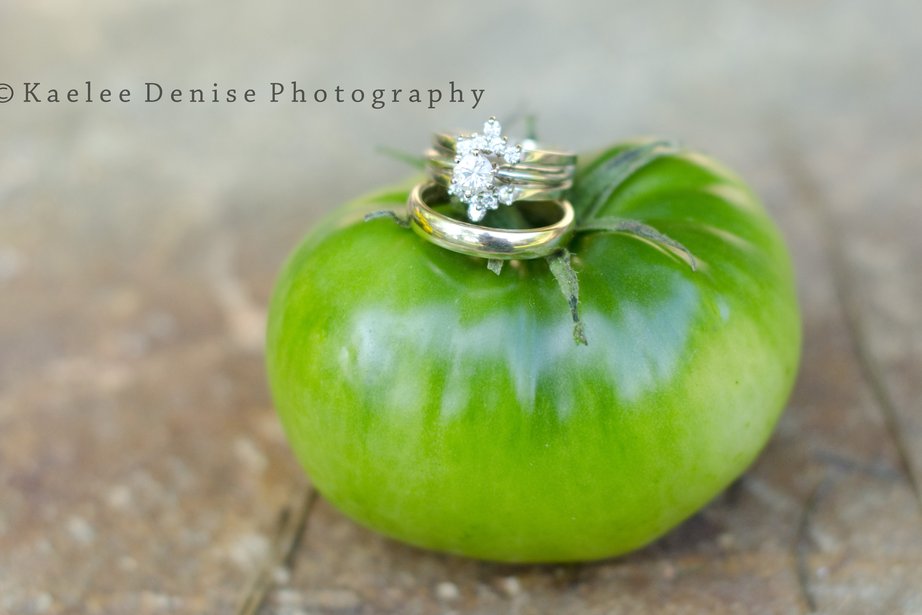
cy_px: 272
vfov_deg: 14.3
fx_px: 2459
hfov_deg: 21.2
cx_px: 488
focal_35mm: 96
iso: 320
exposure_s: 1/500
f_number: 2.5
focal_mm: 50
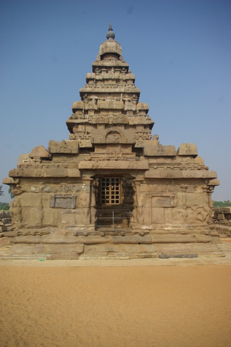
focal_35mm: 27
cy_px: 174
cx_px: 116
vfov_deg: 67.4
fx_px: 260
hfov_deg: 47.9
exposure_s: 1/125
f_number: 5.6
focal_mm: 18
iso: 100
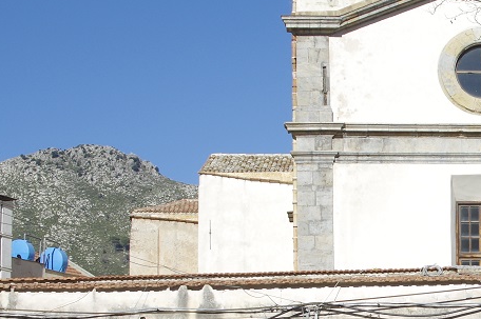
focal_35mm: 118
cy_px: 306
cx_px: 597
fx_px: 1575
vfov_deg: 11.5
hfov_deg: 16.5
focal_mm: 28
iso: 100
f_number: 13
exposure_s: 1/160
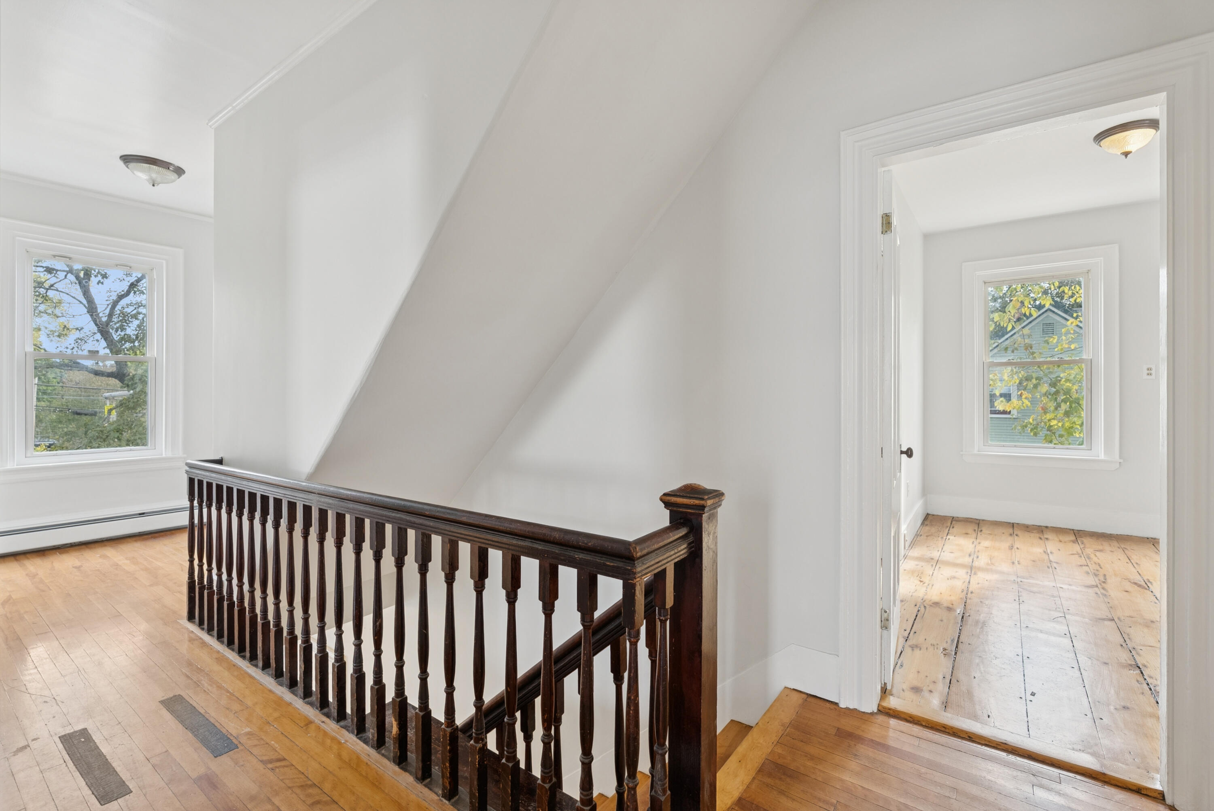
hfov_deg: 96.7
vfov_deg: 73.8
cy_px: 406
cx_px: 607
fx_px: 540
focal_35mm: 16
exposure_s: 1/25
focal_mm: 16
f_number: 7.1
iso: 320
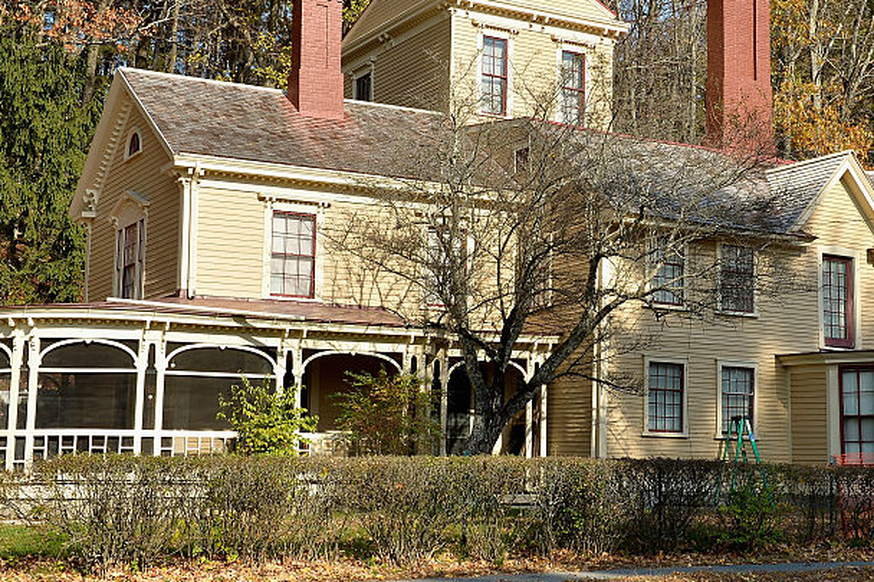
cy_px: 231
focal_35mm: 64
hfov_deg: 31.1
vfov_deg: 21.2
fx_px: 1553
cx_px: 617
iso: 250
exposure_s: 1/400
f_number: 9
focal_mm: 38
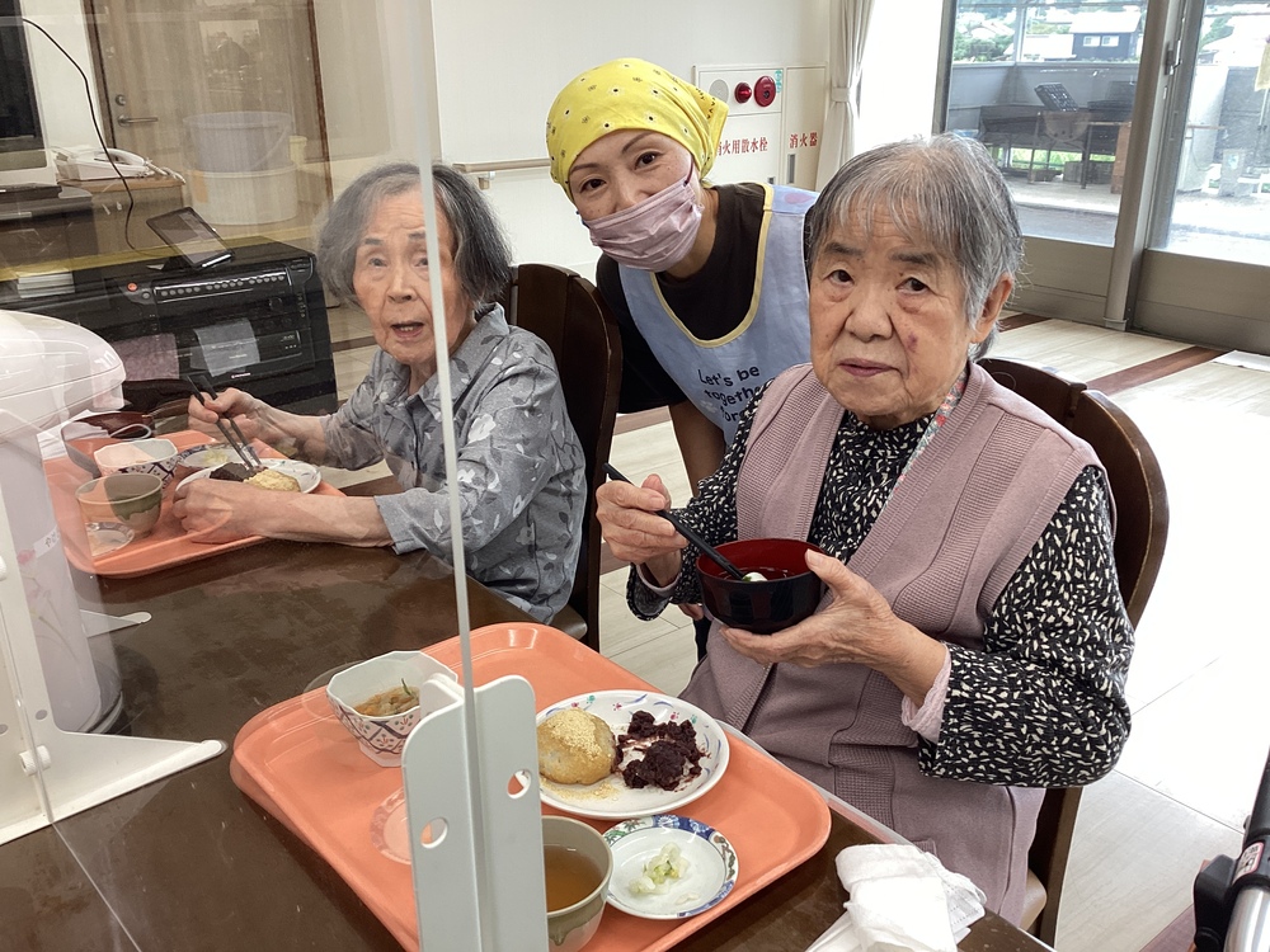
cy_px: 476
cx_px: 635
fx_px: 1137
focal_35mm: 31
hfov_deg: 58.4
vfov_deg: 45.4
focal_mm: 3.3
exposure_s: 1/50
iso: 64
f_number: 2.4
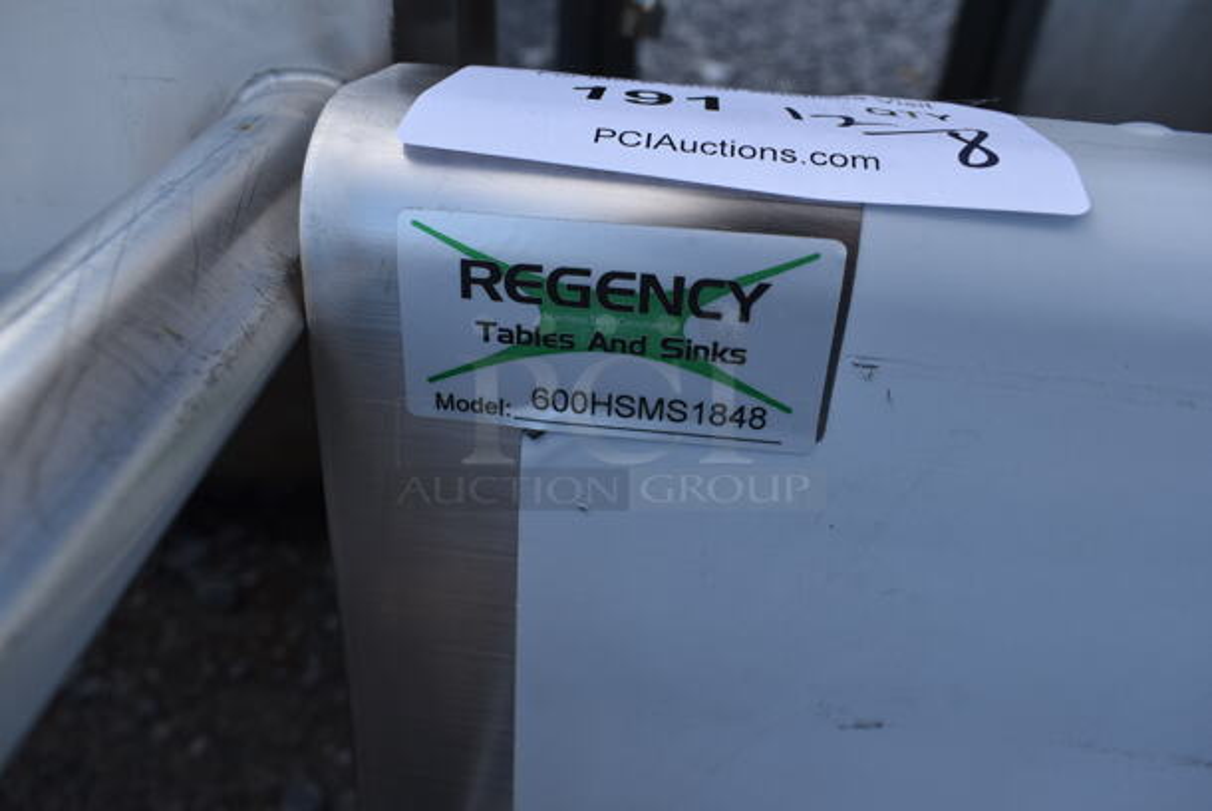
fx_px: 910
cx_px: 606
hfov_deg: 67.3
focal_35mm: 27
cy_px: 406
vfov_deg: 48.0
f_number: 6.3
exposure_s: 1/160
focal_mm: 18
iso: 100
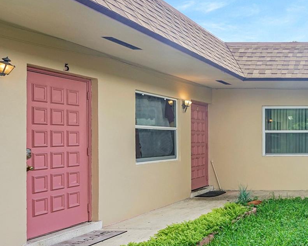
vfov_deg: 41.6
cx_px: 368
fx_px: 323
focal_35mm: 35
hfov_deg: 38.2
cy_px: 144
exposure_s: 1/50
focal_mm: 14.6
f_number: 8
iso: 400
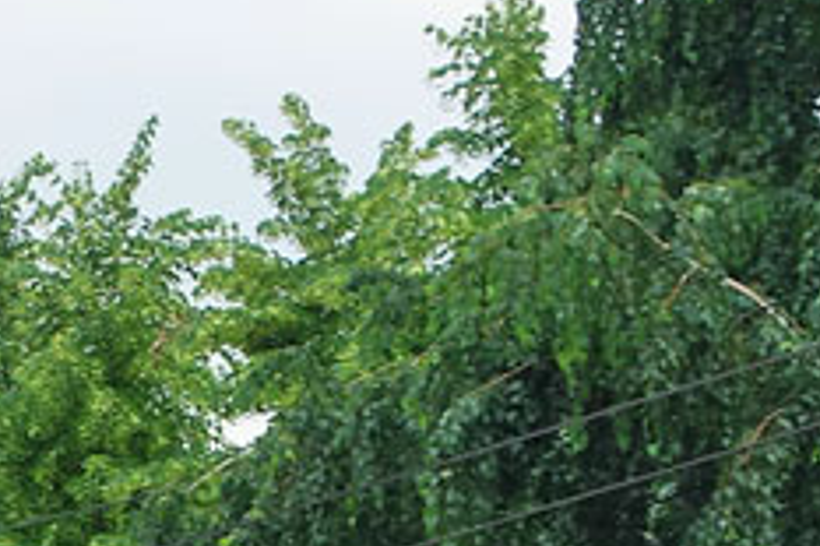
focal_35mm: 206
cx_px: -201
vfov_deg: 6.5
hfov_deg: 9.8
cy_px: 990
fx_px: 4689
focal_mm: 14.75
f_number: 3.5
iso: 125
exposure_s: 1/500
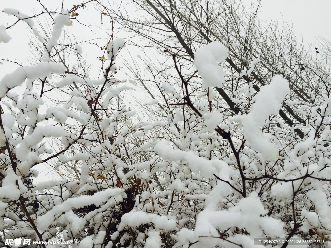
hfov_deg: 61.7
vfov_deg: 48.2
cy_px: 124
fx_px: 277
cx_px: 166
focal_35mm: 29
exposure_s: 1/860
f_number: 2.2
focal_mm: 4.15
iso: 32
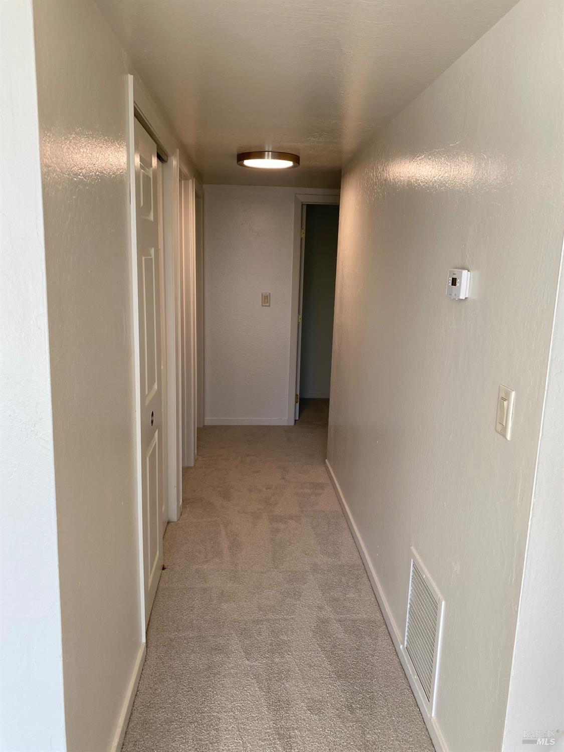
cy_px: 376
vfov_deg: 67.3
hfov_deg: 53.1
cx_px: 282
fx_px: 565
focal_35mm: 26
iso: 50
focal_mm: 4.25
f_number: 1.8
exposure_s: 1/120
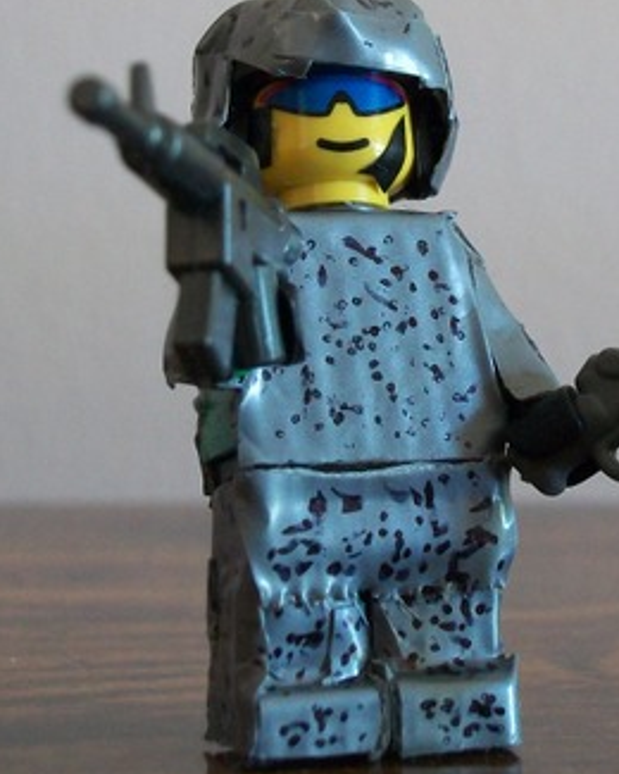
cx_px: 486
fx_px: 2198
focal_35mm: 96
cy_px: 288
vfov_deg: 19.9
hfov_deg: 15.9
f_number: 3.6
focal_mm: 8.8
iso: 200
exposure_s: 1/8
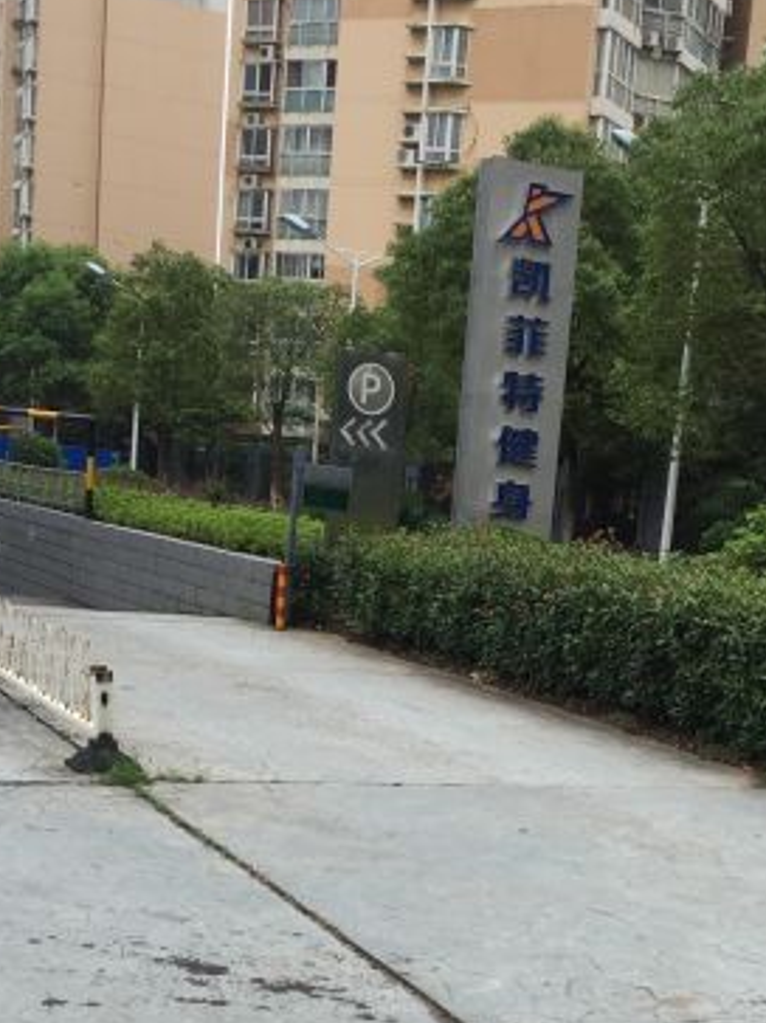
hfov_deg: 26.0
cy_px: 761
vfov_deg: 33.7
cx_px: 469
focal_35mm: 56
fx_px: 1653
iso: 32
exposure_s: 1/682
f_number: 2.2
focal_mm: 4.15
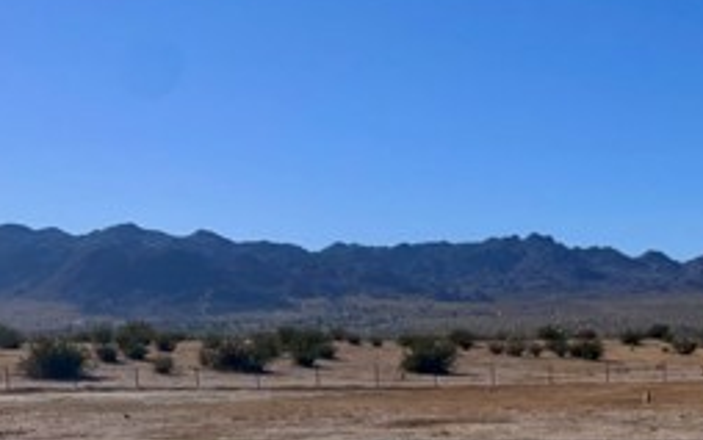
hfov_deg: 30.8
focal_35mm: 64
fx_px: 1227
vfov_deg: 18.4
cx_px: 612
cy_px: 625
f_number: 1.78
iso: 50
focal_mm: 6.76
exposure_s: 1/12346
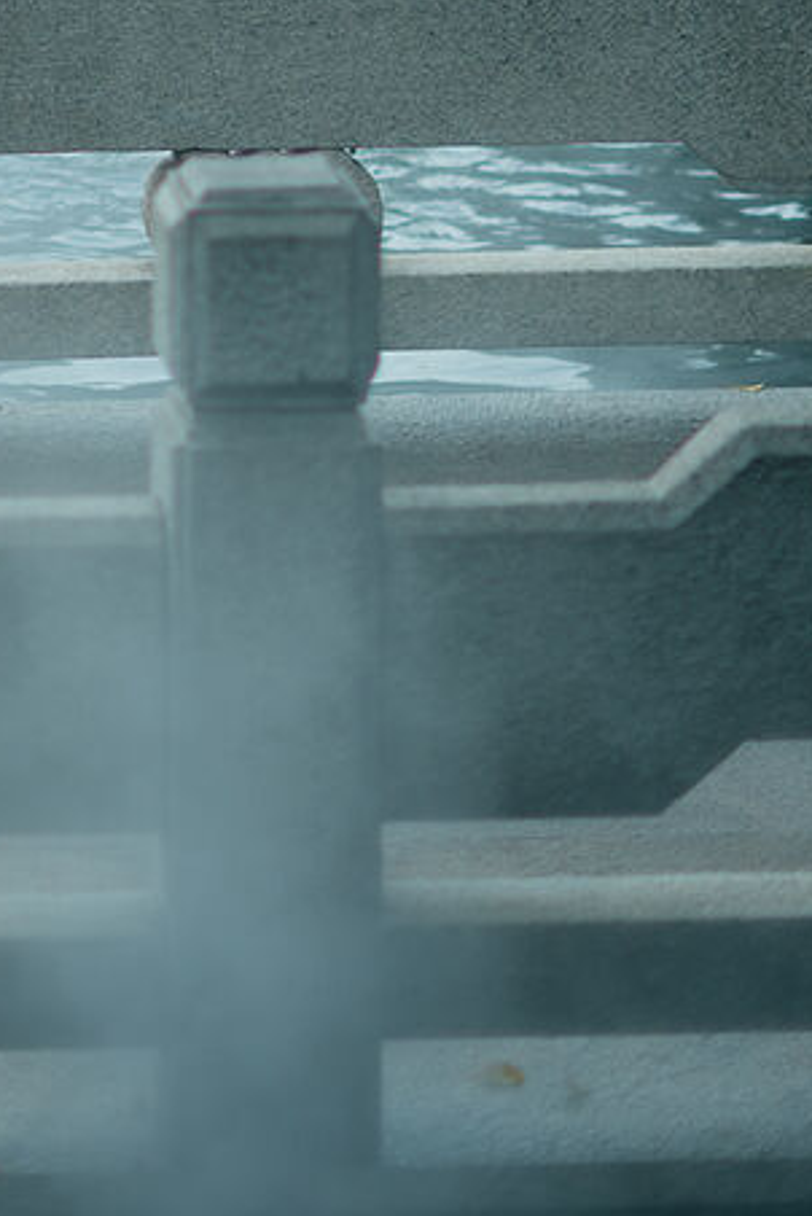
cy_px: -669
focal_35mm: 199
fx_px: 6722
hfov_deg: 6.8
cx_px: -465
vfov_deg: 10.0
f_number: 2
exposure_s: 1/160
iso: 100
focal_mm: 50
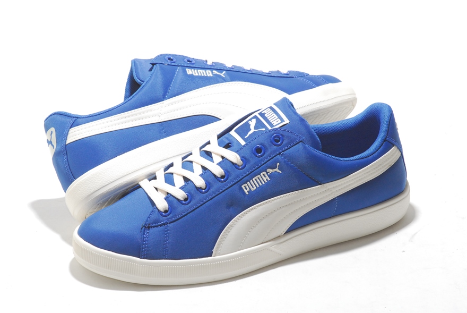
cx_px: 234
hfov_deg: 16.1
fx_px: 1656
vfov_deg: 10.8
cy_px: 156
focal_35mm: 128
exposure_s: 1/160
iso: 640
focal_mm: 85
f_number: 11
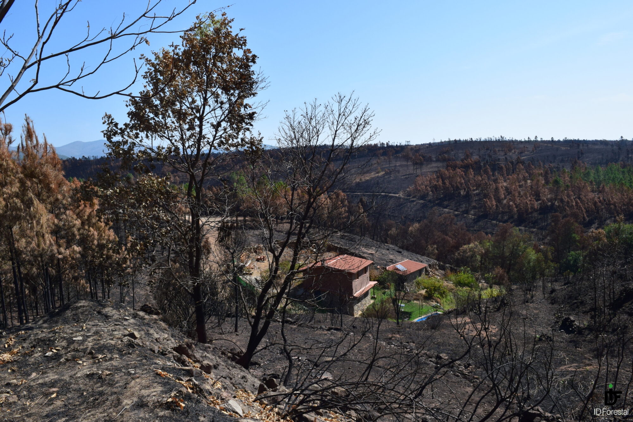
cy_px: 211
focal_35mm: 27
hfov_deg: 67.4
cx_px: 316
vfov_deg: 47.9
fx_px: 475
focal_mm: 18
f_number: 11
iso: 400
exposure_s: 1/500
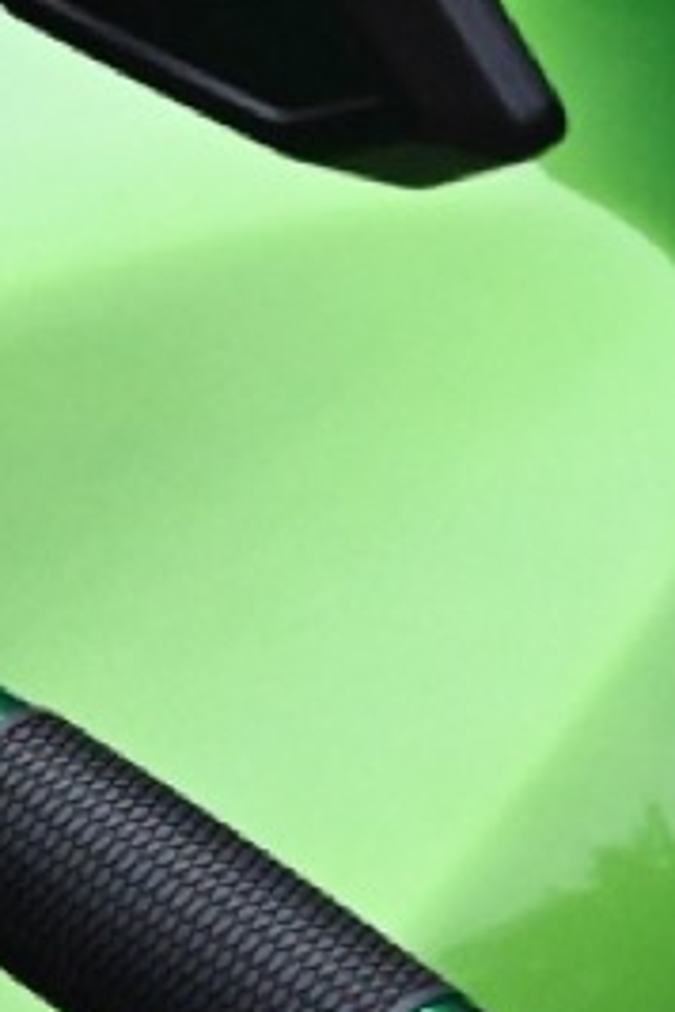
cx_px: -889
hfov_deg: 1.9
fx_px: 20794
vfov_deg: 2.8
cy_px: 519
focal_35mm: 739
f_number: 6.3
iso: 5000
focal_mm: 103
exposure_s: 1/500
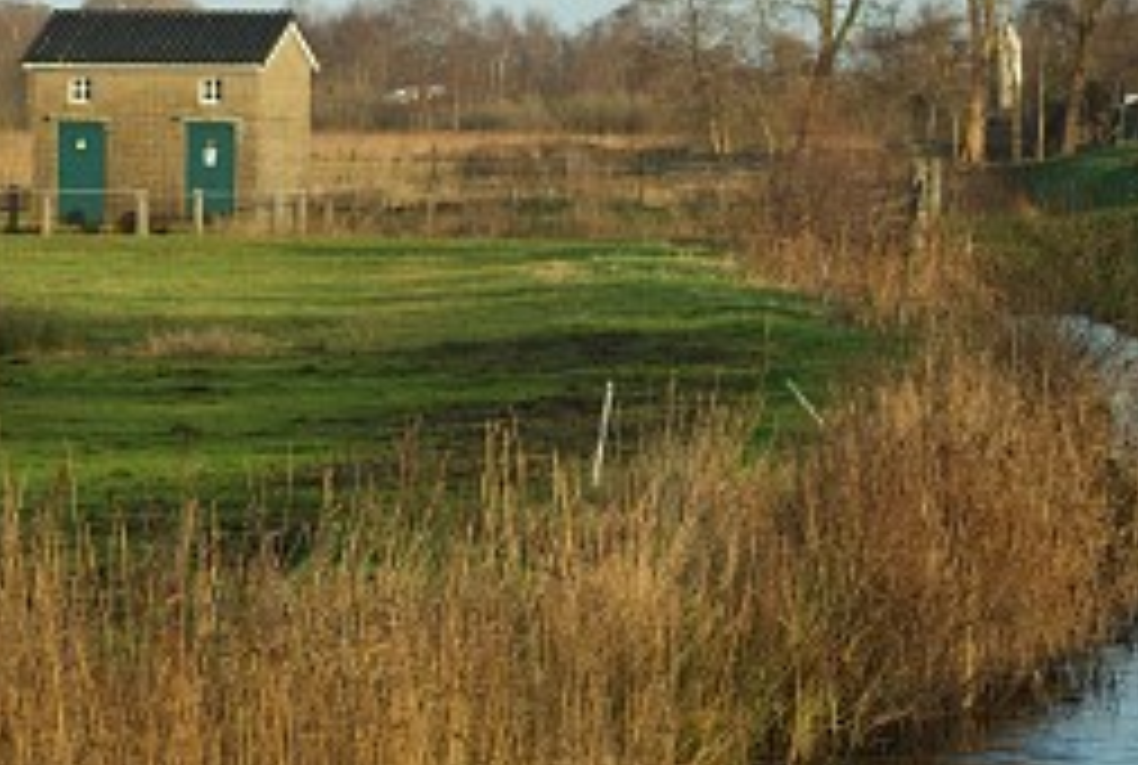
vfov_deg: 5.3
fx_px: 8270
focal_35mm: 261
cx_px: 666
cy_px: 97
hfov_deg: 7.9
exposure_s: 1/250
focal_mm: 98
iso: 400
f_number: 11
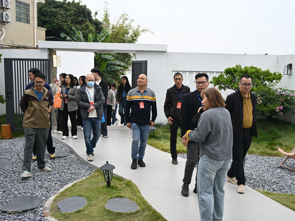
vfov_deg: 35.1
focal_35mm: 41
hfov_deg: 45.7
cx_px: 163
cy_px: 111
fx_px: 349
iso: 320
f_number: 5.3
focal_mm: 37
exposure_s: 1/400
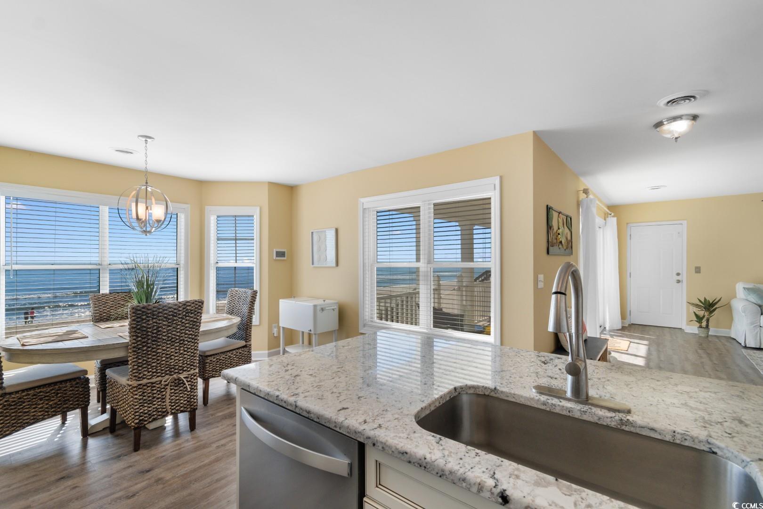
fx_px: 318
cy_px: 254
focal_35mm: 15
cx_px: 382
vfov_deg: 77.3
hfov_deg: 100.4
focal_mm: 10
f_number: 4.5
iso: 100
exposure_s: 1/80
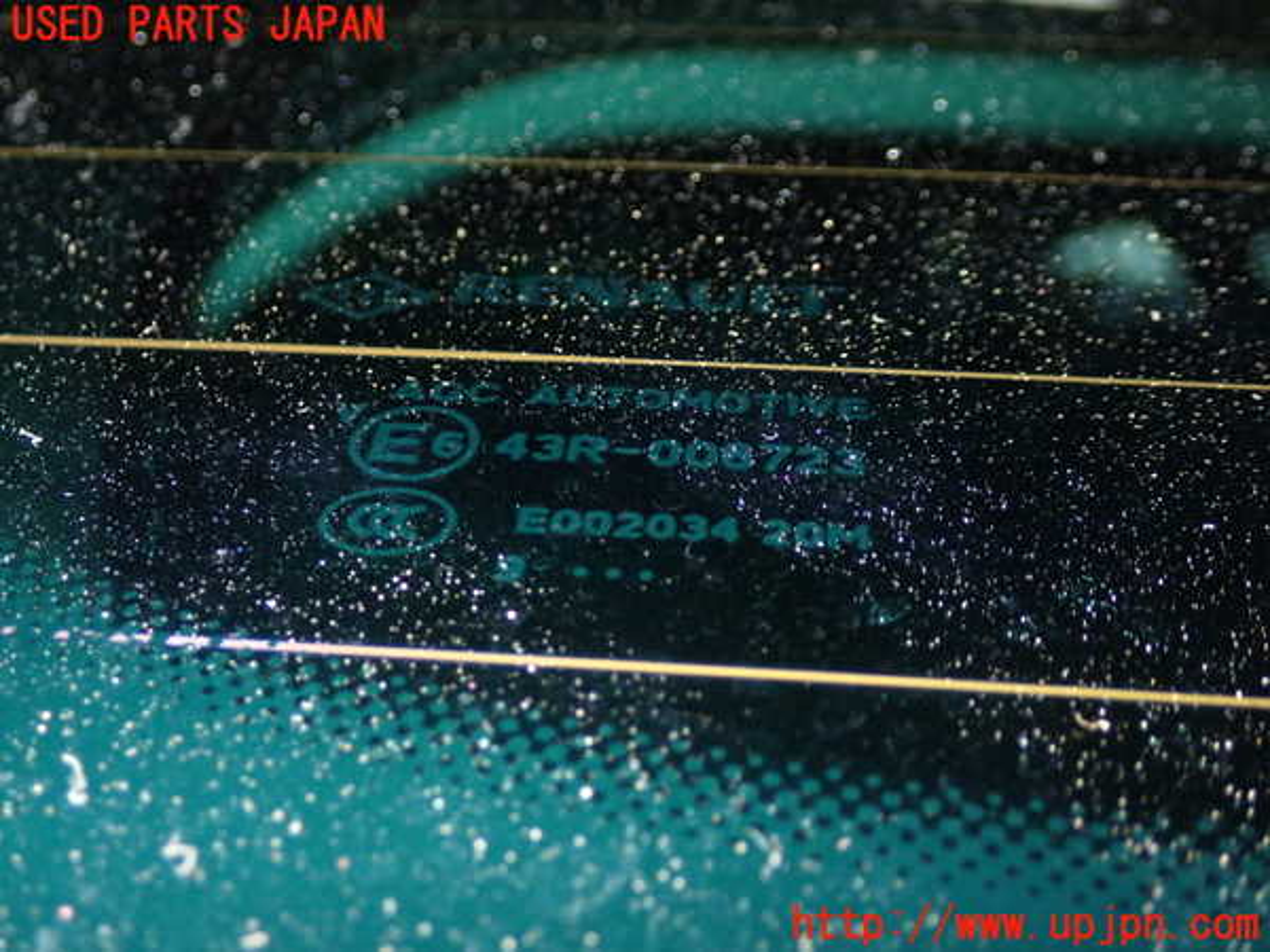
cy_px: 476
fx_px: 1834
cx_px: 635
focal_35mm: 50
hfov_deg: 38.2
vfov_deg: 29.1
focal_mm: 9.01
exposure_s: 1/50
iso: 1000
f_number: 9
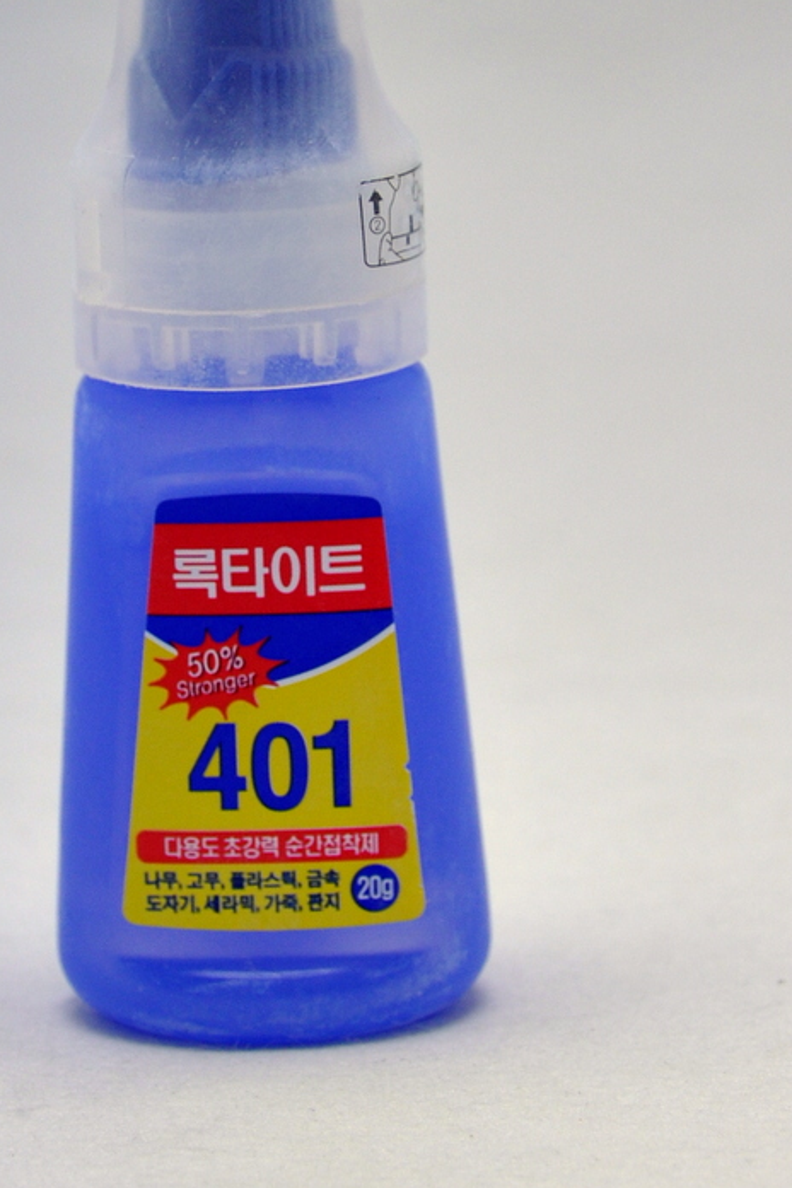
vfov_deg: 26.8
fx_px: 2475
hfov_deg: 18.1
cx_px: 255
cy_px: 350
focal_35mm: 75
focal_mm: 34
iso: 250
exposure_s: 1/320
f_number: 4.2
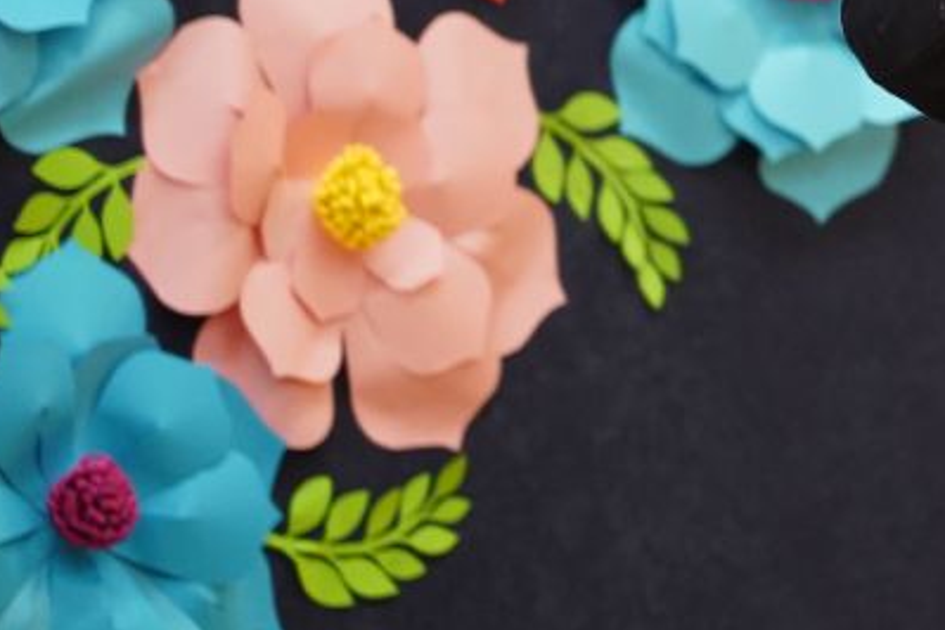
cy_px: -158
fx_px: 8977
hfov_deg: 6.0
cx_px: 1409
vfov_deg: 4.0
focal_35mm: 342
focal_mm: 105
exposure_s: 1/125
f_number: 4
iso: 1600
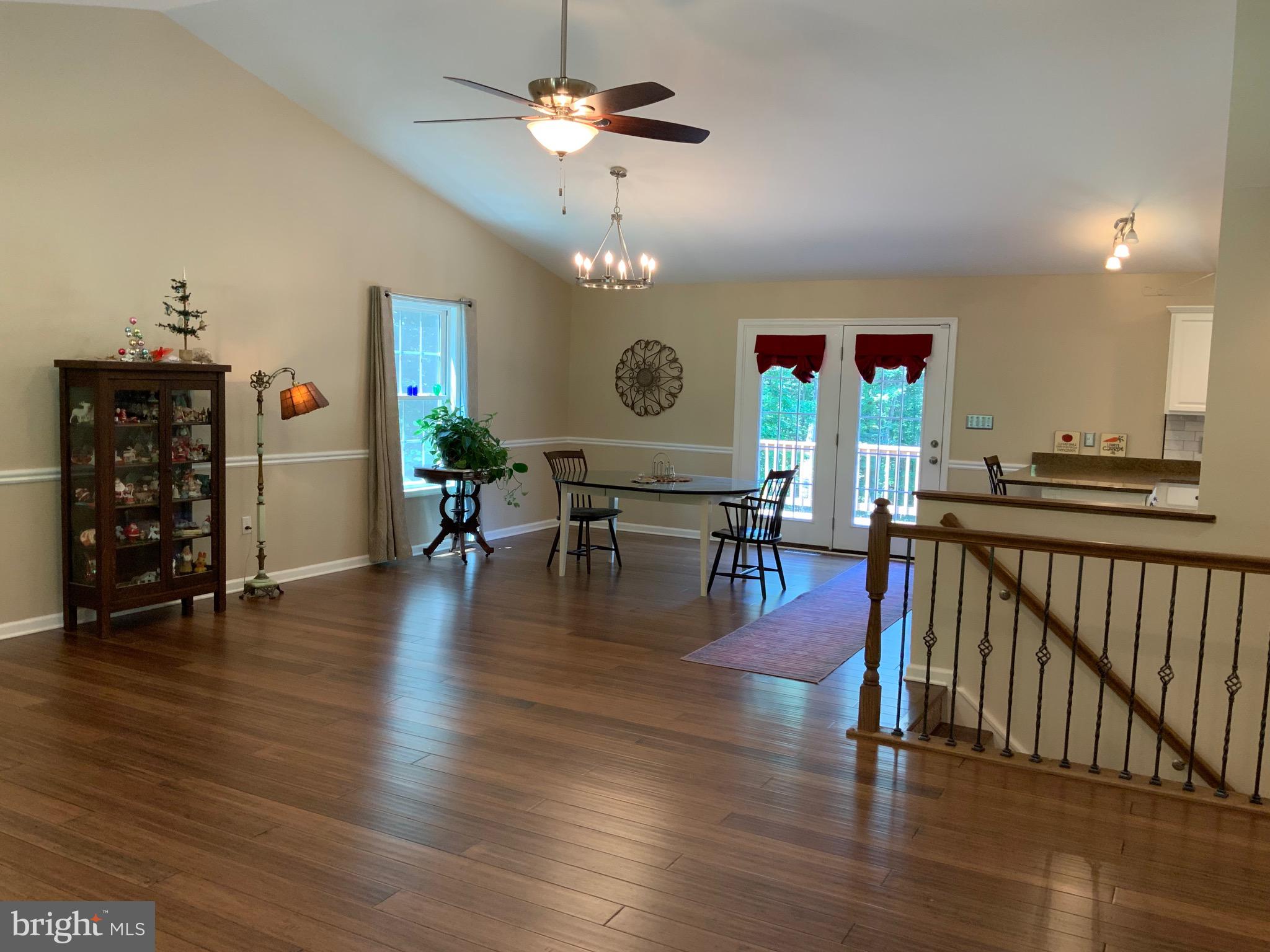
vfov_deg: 48.2
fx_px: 1064
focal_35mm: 29
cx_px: 635
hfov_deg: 61.7
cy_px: 476
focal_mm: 3
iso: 100
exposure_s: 1/60
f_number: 1.8
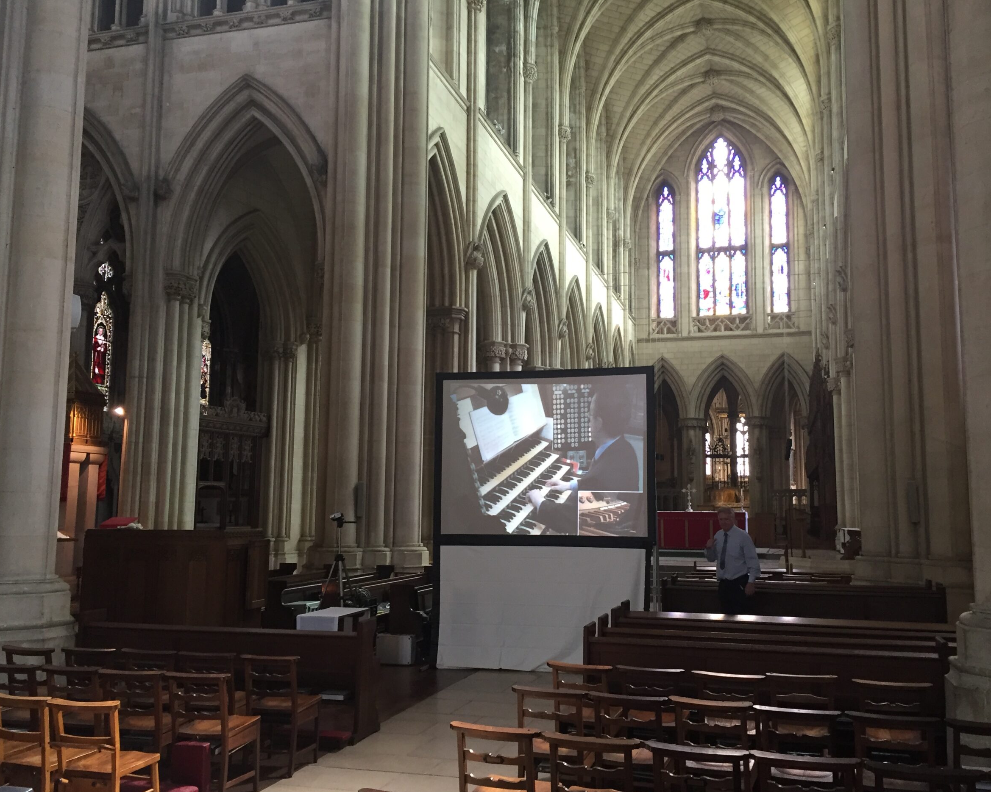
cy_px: 404
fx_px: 909
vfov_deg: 47.1
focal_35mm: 31
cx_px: 531
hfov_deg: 57.1
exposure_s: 1/33
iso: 160
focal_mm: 4.15
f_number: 2.2
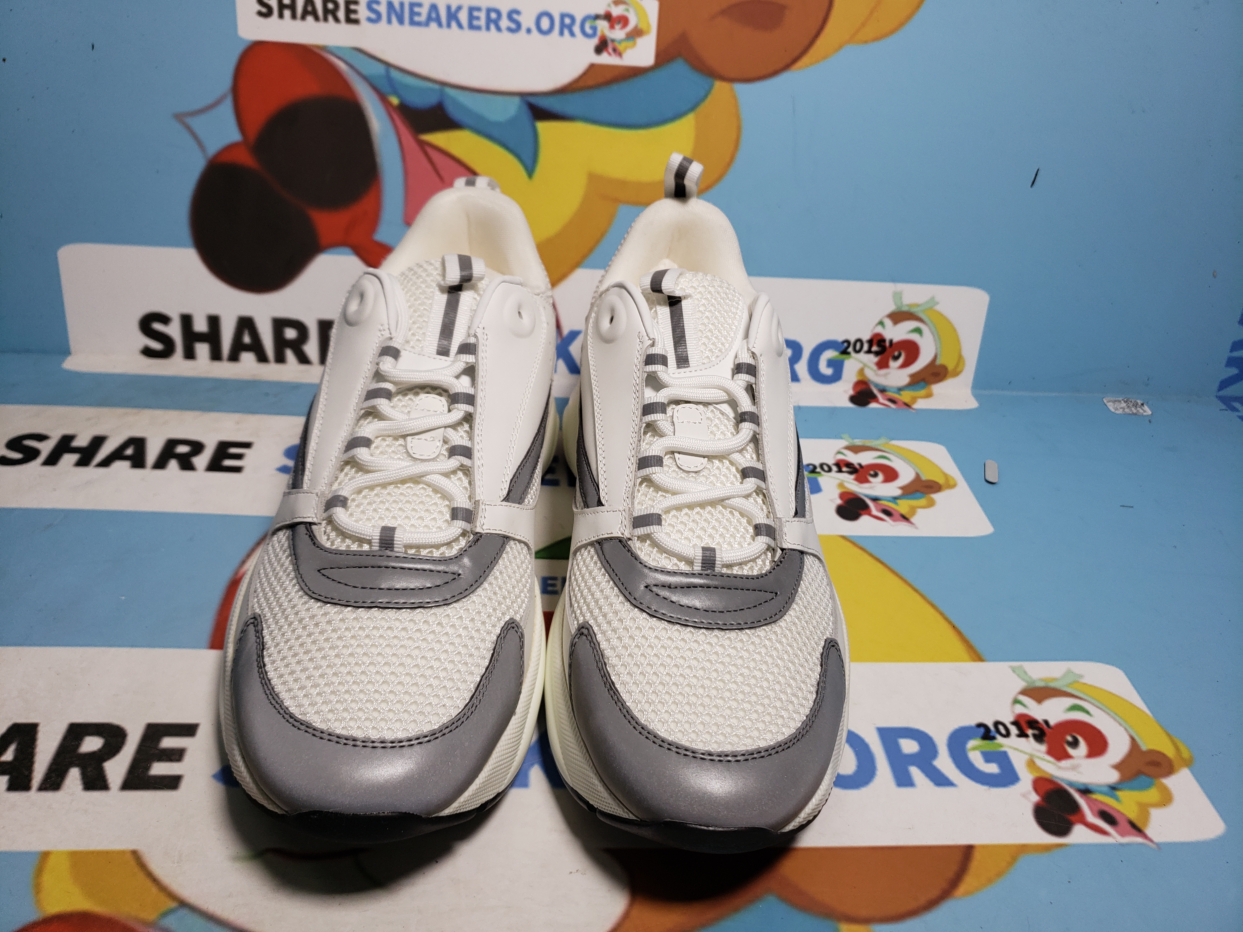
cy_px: 466
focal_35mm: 26
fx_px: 934
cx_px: 622
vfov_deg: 53.1
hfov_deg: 67.3
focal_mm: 4.3
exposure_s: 1/701
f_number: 1.5
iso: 50
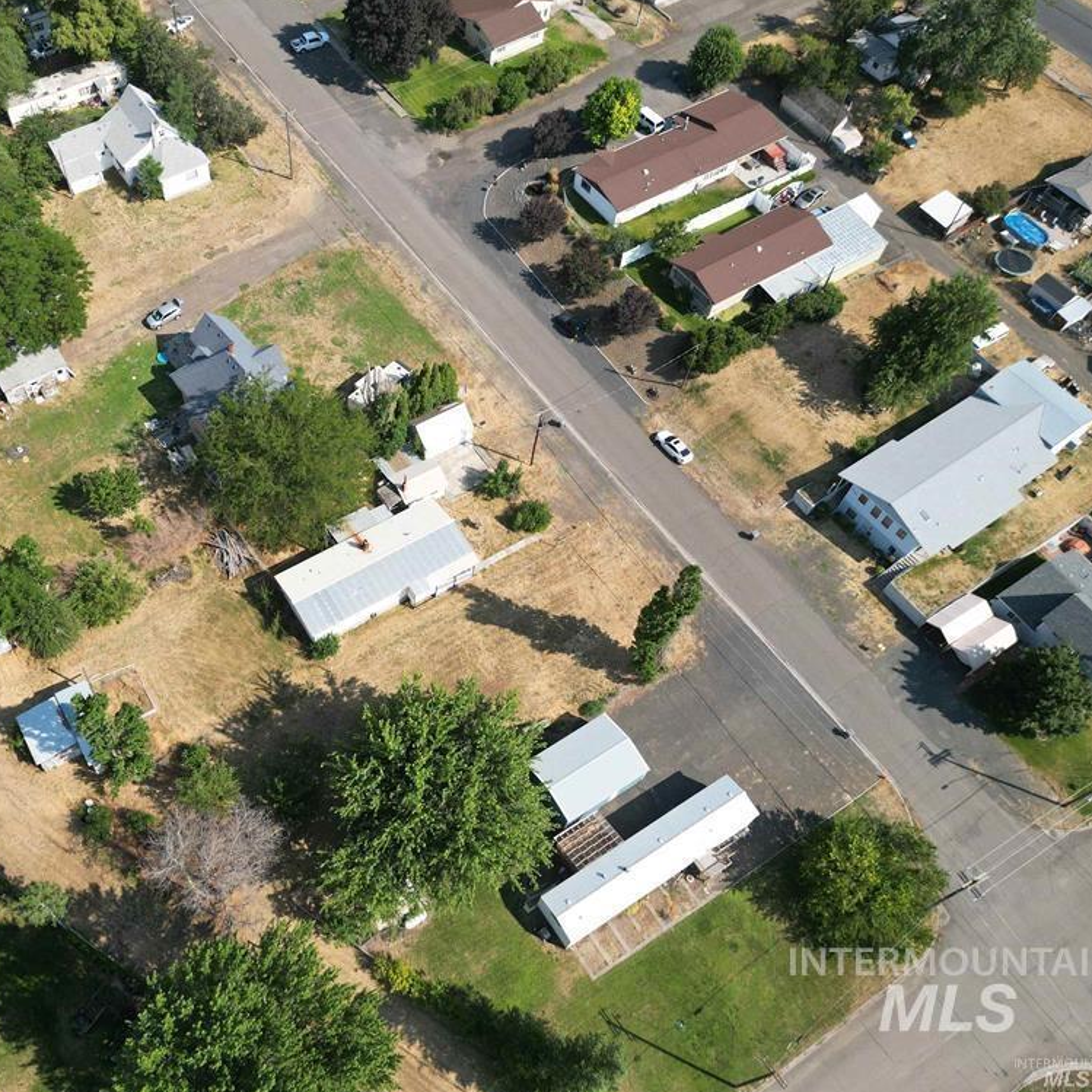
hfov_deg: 54.7
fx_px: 1035
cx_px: 379
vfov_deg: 55.6
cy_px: 554
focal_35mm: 29
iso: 140
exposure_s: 1/2000
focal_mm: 6.72
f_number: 1.7
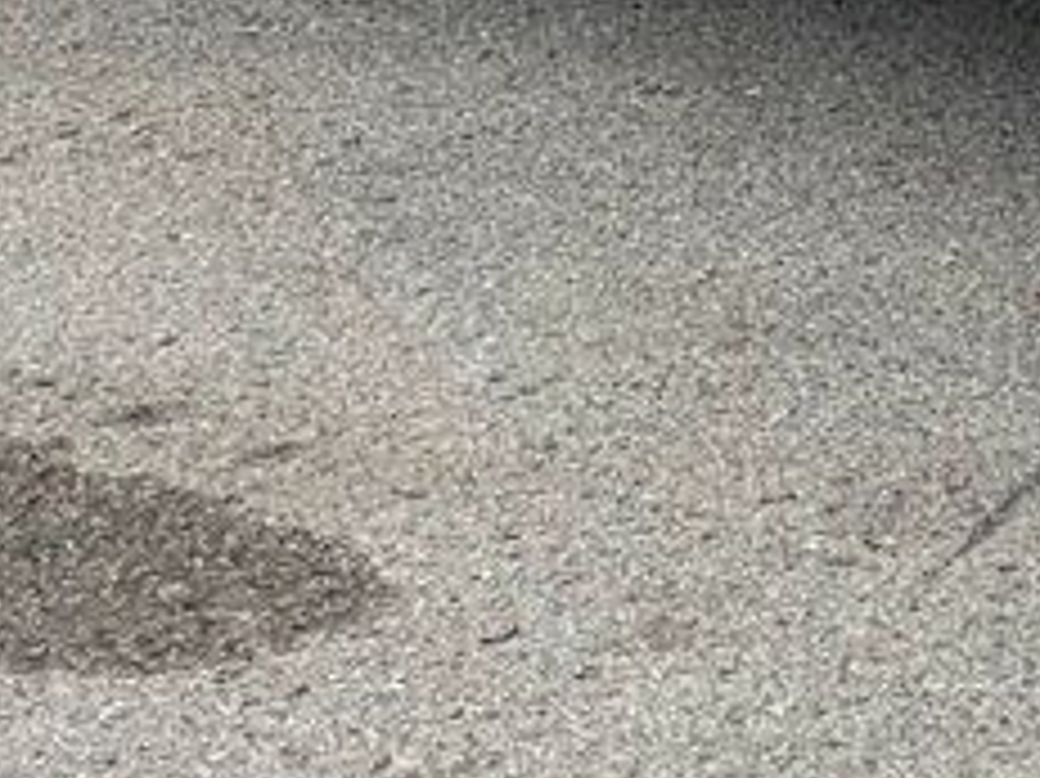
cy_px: -742
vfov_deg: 6.3
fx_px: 6937
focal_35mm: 231
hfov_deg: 8.2
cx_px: 1927
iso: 25
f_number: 2
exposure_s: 1/110
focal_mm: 6
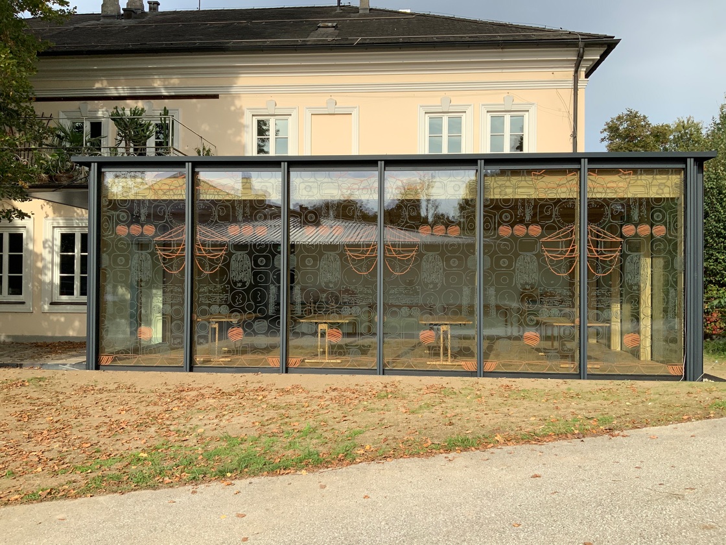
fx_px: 608
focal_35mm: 29
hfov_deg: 61.7
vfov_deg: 48.2
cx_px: 363
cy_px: 272
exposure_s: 1/1311
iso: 16
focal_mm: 3
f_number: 1.8
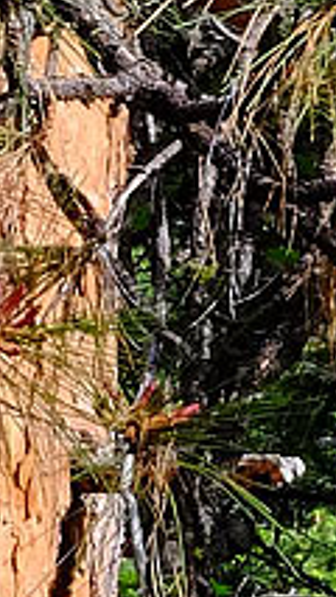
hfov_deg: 2.0
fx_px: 9698
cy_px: -1480
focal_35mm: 613
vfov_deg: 3.4
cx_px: 636
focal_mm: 55
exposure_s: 1/30
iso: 400
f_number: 18
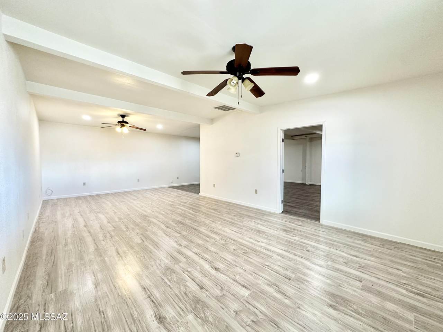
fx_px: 179
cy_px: 166
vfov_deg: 85.7
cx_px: 222
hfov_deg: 102.1
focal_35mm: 14
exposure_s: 1/60
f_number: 2.2
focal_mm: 2.22
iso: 160
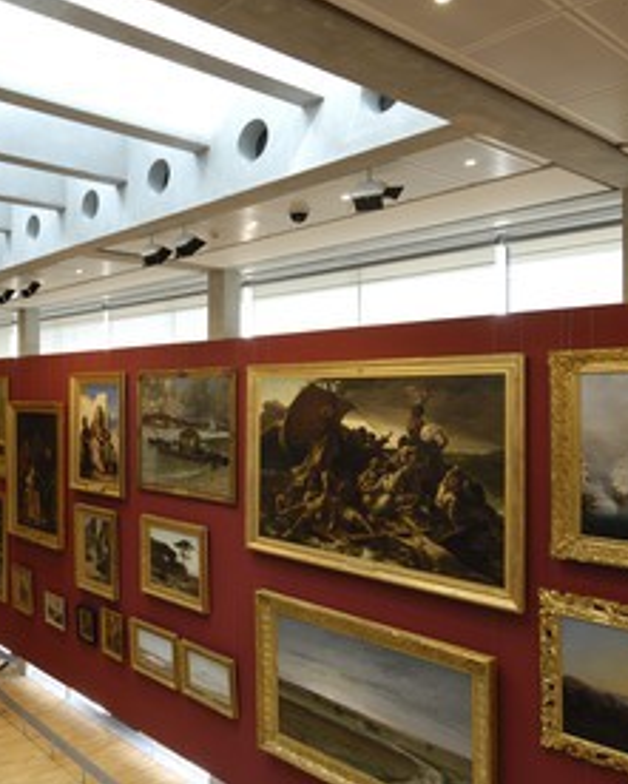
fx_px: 697
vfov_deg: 58.8
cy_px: 389
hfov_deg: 46.0
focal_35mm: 30
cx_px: 126
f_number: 10
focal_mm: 14
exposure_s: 1/1.43
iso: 100
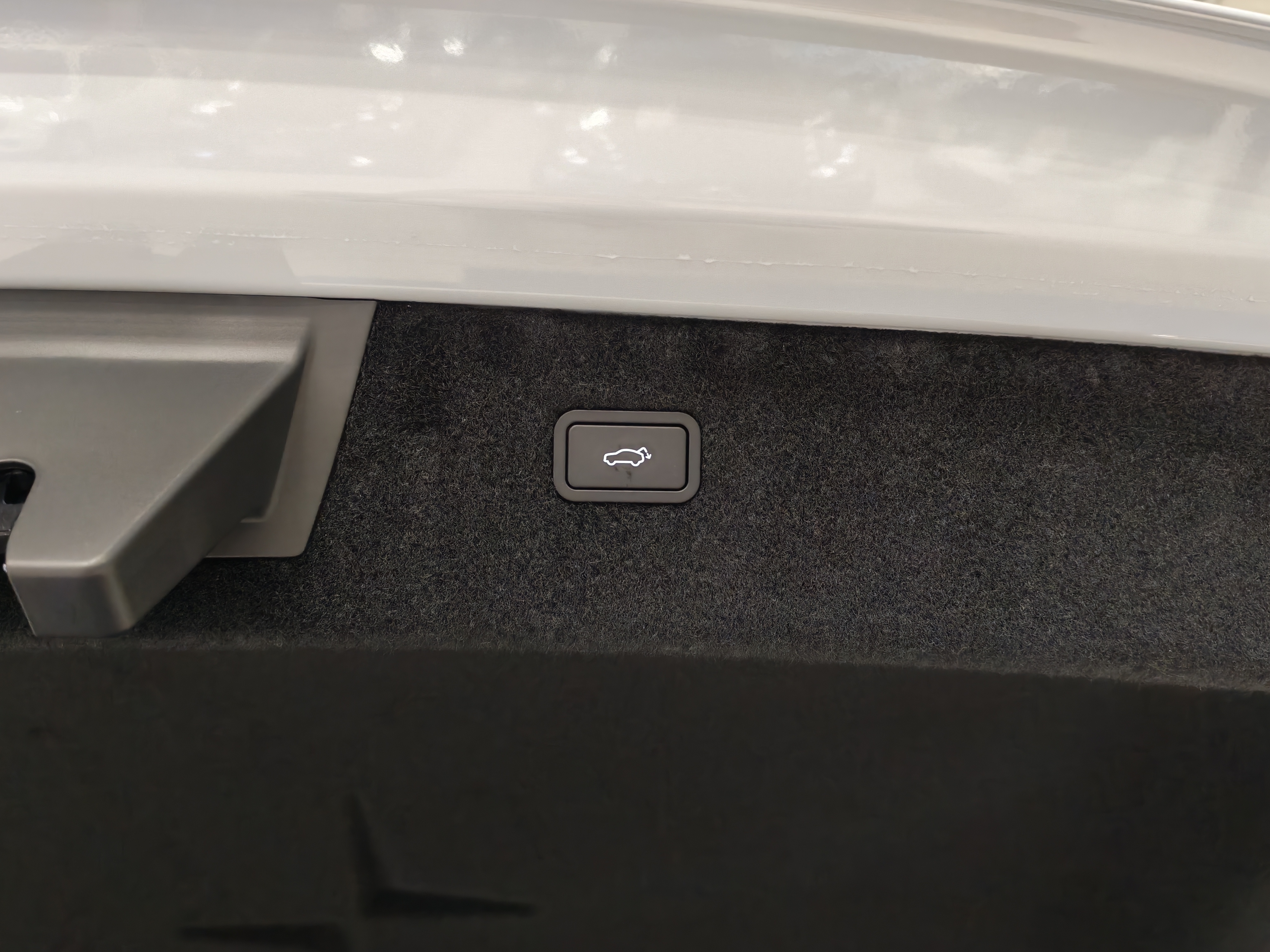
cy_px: 476
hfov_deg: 58.4
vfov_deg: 45.4
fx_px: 1137
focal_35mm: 31
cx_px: 635
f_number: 1.9
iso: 2115
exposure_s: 1/100
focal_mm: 6.12
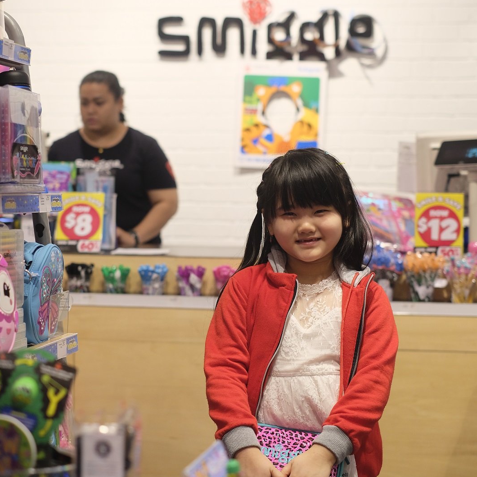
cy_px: 198
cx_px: 238
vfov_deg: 25.3
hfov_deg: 25.4
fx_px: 1060
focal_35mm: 68
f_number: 2
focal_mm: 35
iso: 800
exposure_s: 1/280
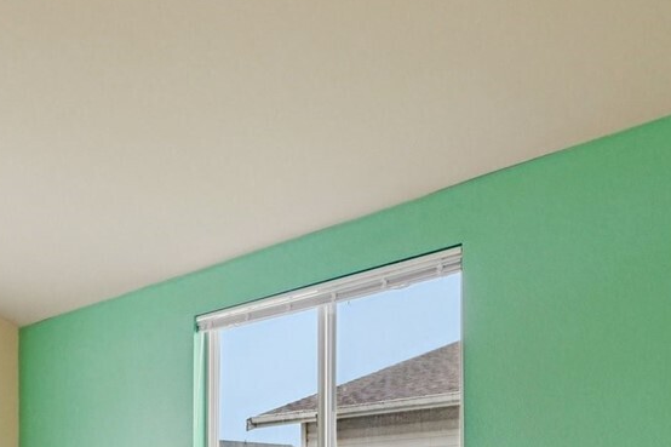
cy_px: 560
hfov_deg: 37.2
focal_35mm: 49
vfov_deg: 24.5
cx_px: 42
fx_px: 913
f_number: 8
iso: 1600
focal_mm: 16
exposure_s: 1/50
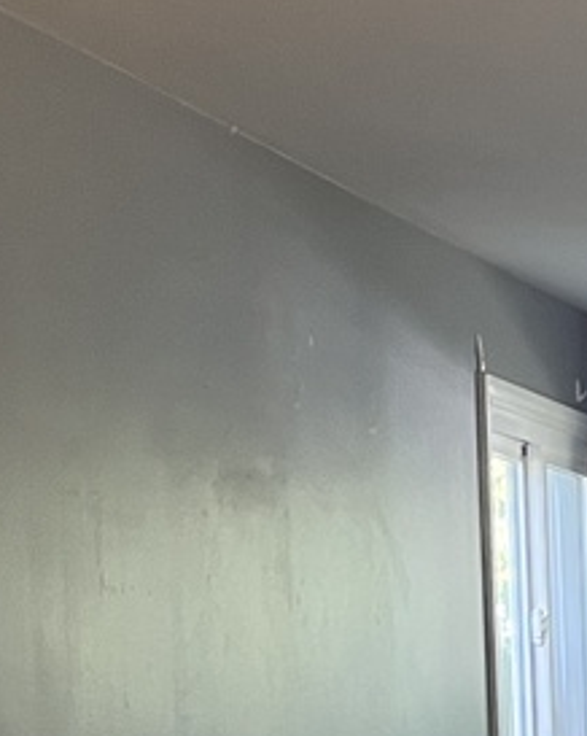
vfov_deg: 13.9
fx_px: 2913
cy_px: 938
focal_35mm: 134
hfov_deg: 10.3
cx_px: 1317
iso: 100
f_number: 1.6
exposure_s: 1/60
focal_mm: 5.1
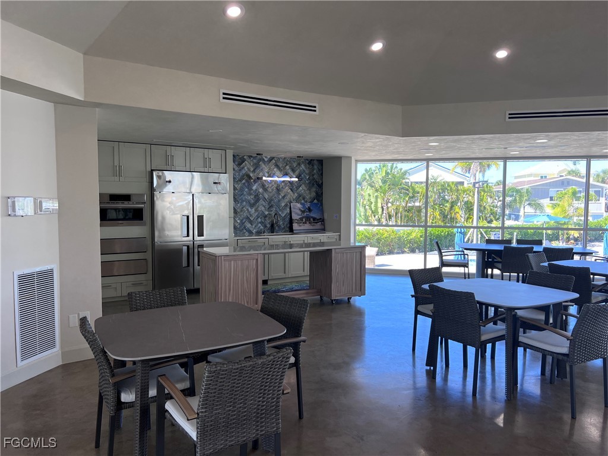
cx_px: 304
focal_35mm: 26
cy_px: 228
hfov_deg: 67.3
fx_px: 457
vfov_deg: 53.1
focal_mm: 5.7
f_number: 1.5
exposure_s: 1/166
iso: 50
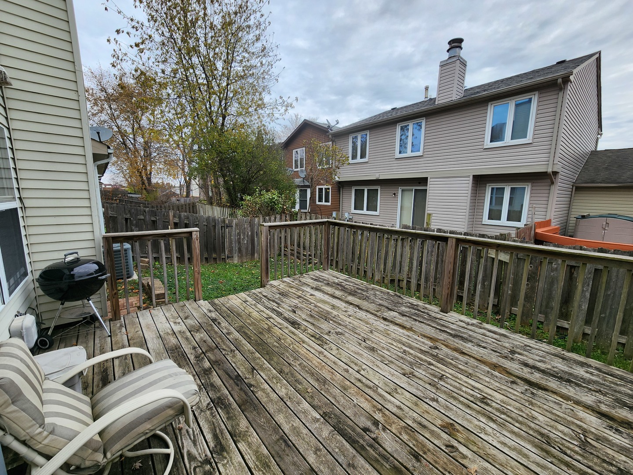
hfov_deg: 106.2
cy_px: 238
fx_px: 238
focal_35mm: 13
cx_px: 316
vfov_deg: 89.9
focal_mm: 2.2
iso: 50
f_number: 2.2
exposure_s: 1/682
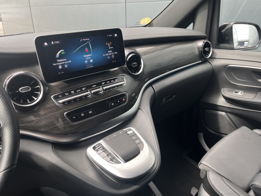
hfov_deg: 65.3
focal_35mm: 27
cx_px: 135
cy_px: 95
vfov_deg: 51.4
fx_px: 204
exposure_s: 1/121
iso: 50
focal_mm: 5.1
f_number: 1.6
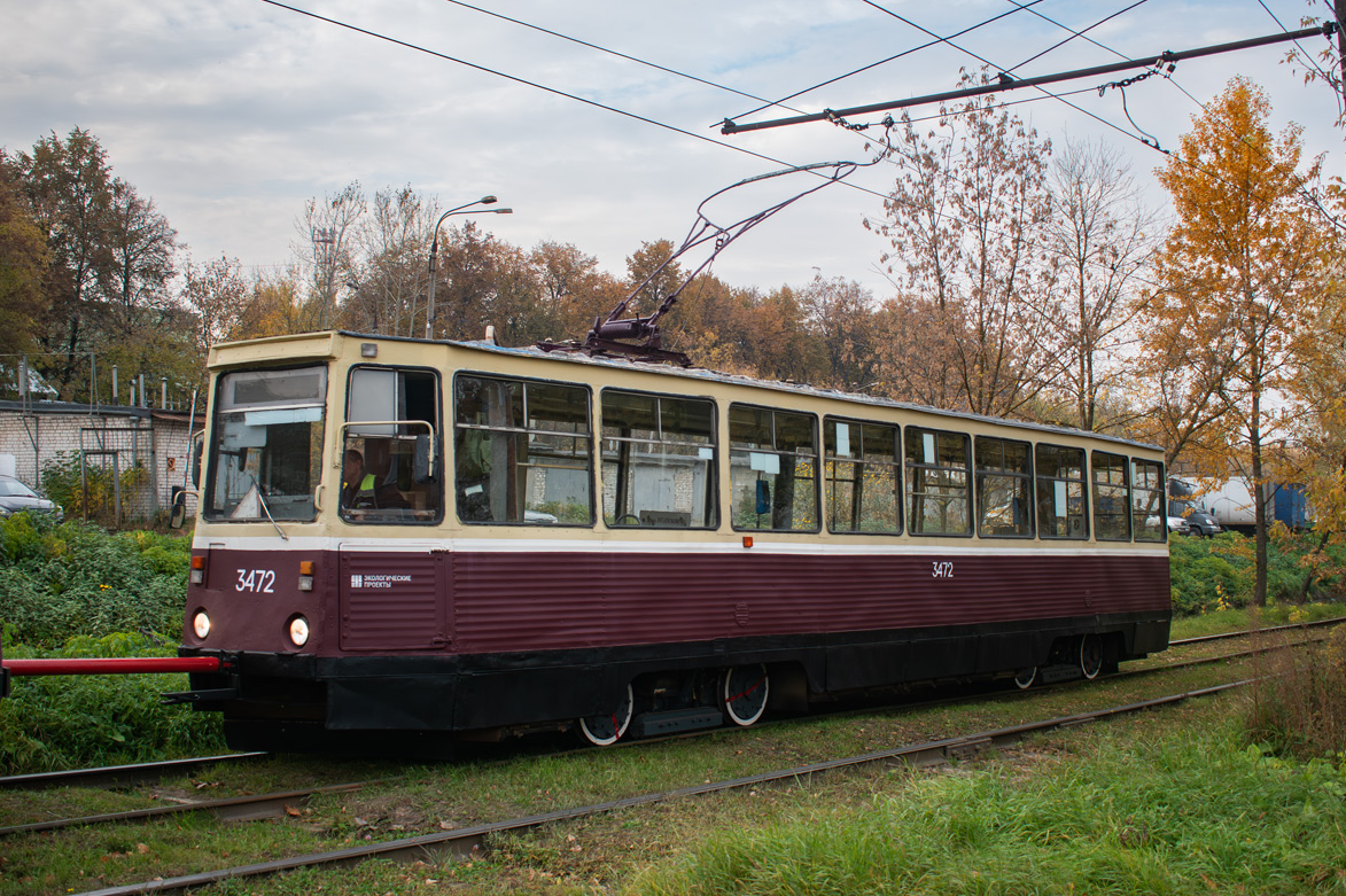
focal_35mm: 38
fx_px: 1405
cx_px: 656
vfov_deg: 35.4
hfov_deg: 51.2
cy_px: 421
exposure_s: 1/500
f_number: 3.8
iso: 360
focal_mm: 21
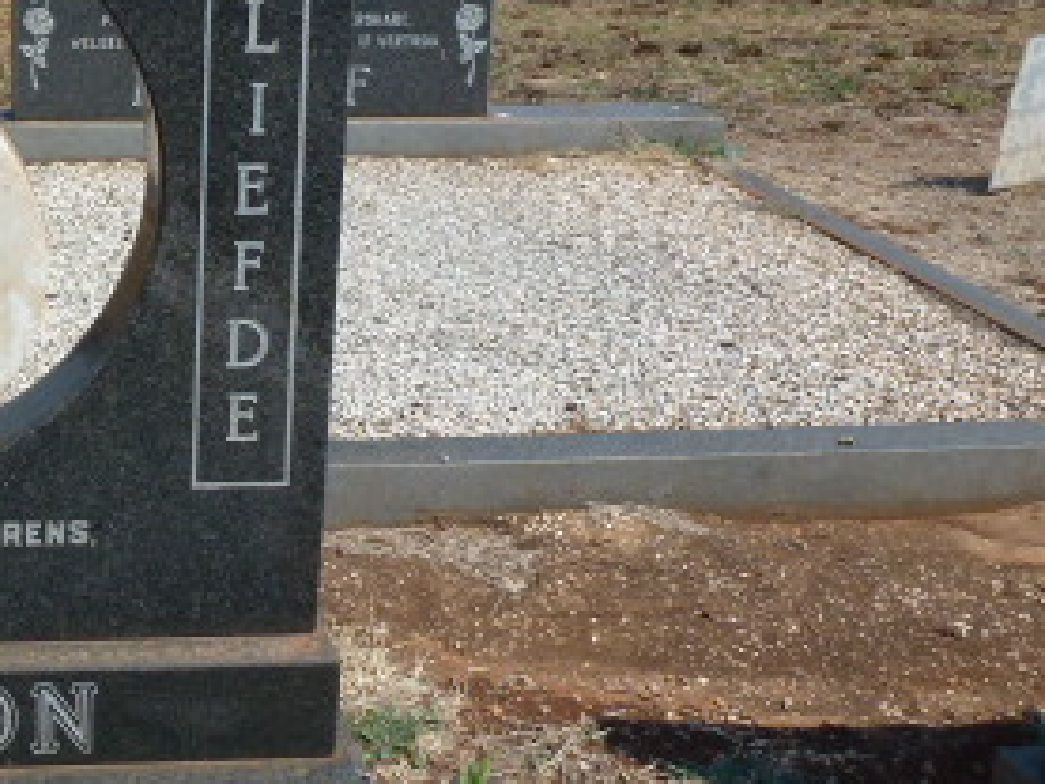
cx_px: -38
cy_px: 155
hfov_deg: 29.7
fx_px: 1812
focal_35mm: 60
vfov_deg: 24.1
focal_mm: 4.7
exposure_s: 1/1300
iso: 100
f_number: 4
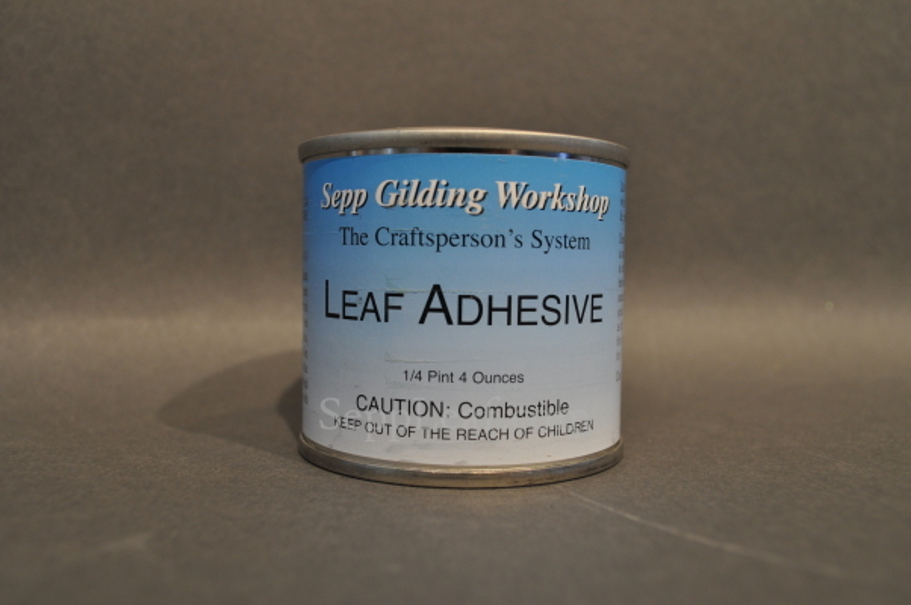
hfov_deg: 53.2
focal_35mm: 36
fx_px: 910
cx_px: 456
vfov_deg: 36.8
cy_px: 302
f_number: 6.3
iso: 400
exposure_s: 1/60
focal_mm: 24
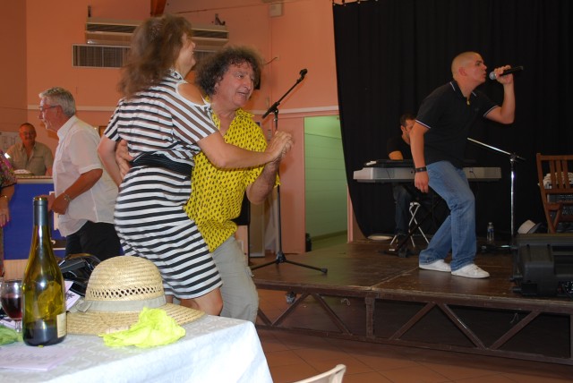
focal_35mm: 36
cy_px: 192
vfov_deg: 36.9
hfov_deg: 53.1
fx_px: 574
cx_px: 286
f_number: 4.2
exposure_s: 1/60
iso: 200
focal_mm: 24
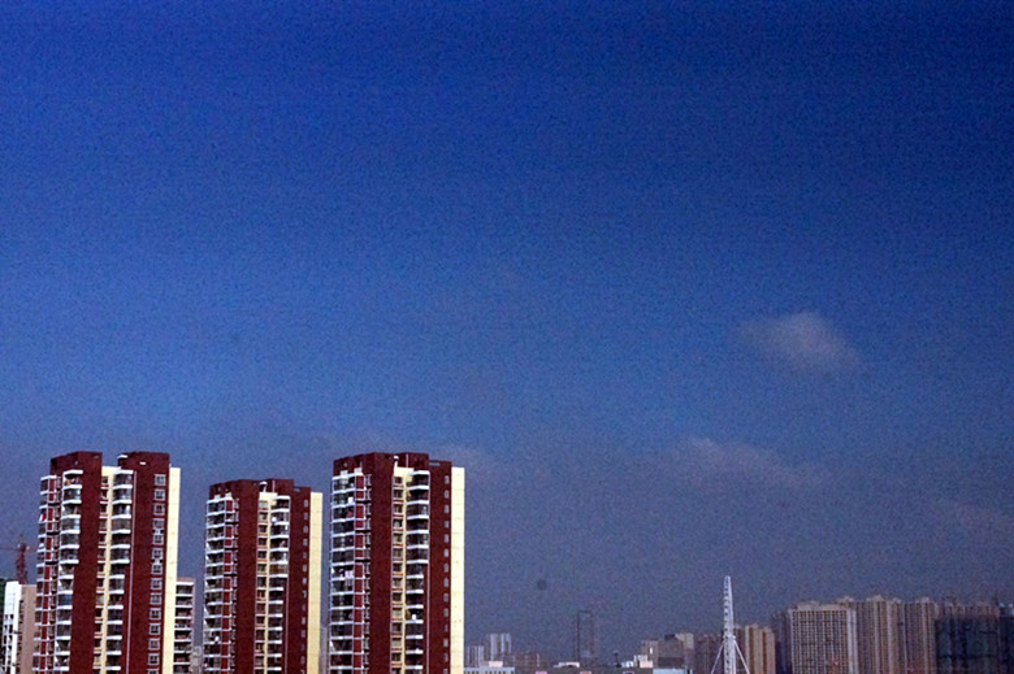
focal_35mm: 60
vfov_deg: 22.6
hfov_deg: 33.4
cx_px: 507
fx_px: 1689
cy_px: 337
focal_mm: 40
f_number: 13
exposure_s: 1/5000
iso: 4000
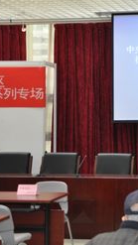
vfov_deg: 24.4
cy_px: 107
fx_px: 566
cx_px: 182
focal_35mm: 87
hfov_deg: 13.4
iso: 400
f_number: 4.2
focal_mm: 32
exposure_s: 1/60
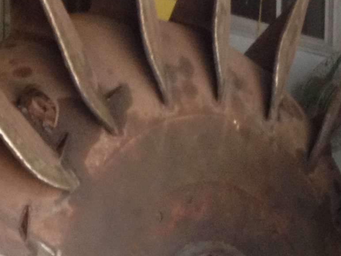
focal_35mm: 148
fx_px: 1458
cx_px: 42
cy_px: 345
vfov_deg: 9.8
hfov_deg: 13.2
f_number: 2.4
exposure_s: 1/20
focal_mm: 4.28
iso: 125
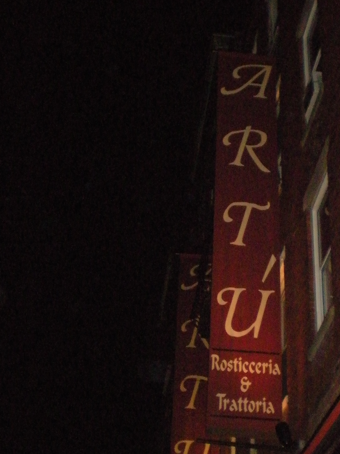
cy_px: 251
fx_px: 799
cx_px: 214
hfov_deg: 24.0
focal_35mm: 61
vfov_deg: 31.7
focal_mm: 6.3
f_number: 3.1
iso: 800
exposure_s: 1/60
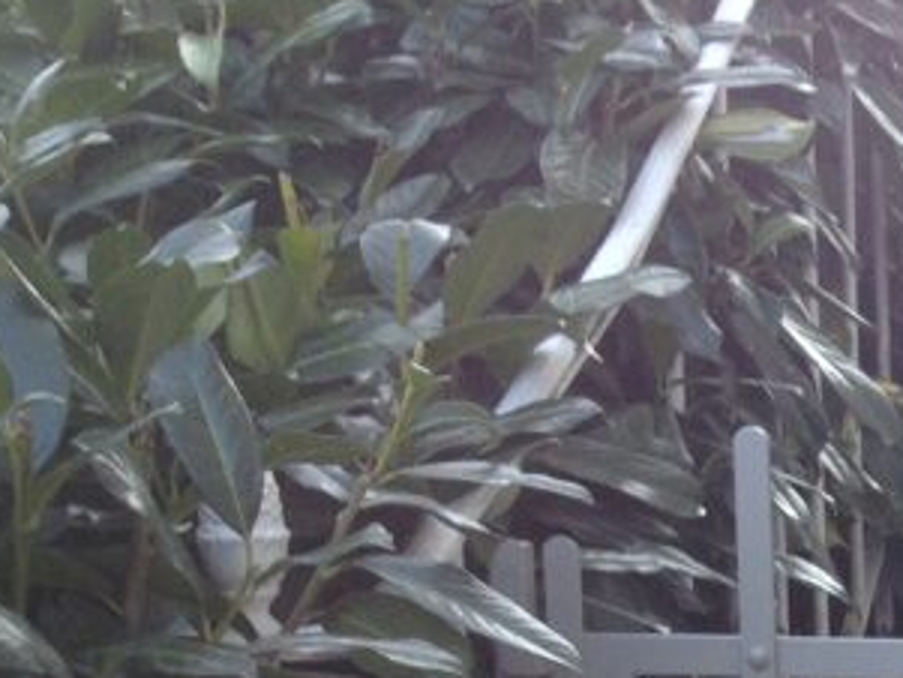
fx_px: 3105
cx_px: 1422
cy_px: 999
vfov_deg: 11.9
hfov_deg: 15.1
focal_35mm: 119
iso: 64
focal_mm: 4.28
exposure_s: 1/120
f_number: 2.4
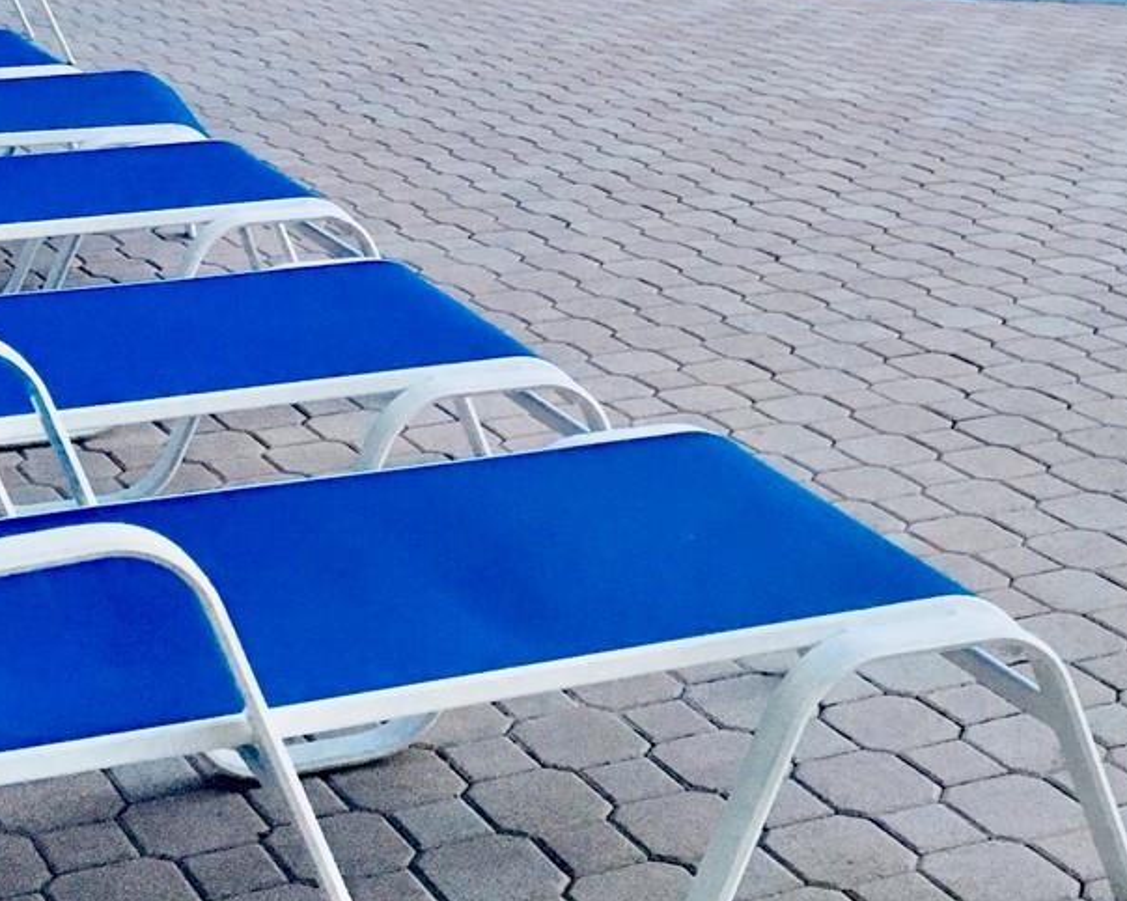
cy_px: 26
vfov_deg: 19.9
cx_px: 528
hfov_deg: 25.4
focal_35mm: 75
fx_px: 2501
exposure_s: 1/30
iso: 125
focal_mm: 4.15
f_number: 2.2
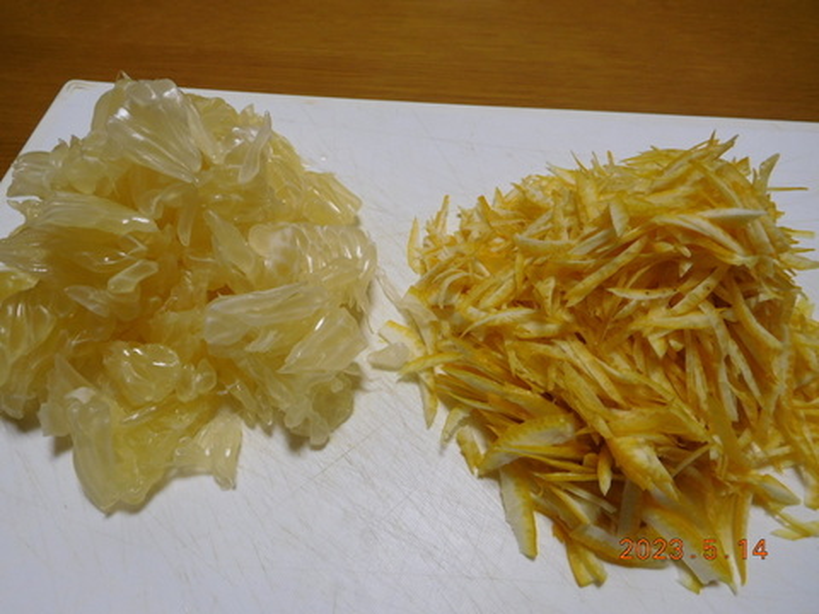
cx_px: 410
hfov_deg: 69.4
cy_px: 307
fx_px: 591
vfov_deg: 54.9
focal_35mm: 25
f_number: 3.4
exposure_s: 1/30
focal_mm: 4.5
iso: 160
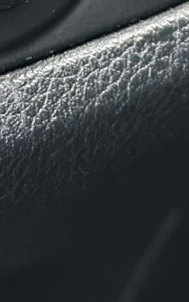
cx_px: -19
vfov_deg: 7.6
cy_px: -157
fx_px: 2221
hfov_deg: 4.9
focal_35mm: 270
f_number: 1.78
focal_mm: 6.86
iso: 125
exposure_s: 1/65
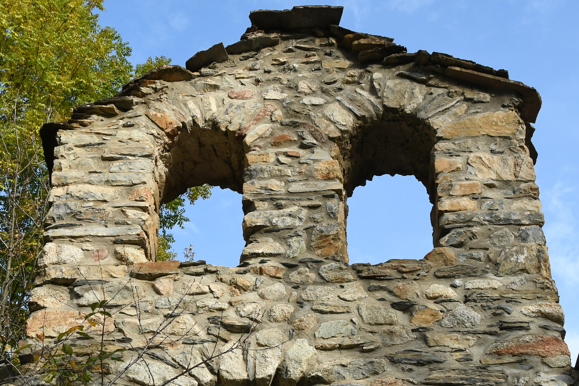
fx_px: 1126
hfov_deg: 28.8
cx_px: 259
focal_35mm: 70
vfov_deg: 19.4
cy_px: 248
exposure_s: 1/320
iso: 500
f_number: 9
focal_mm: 28
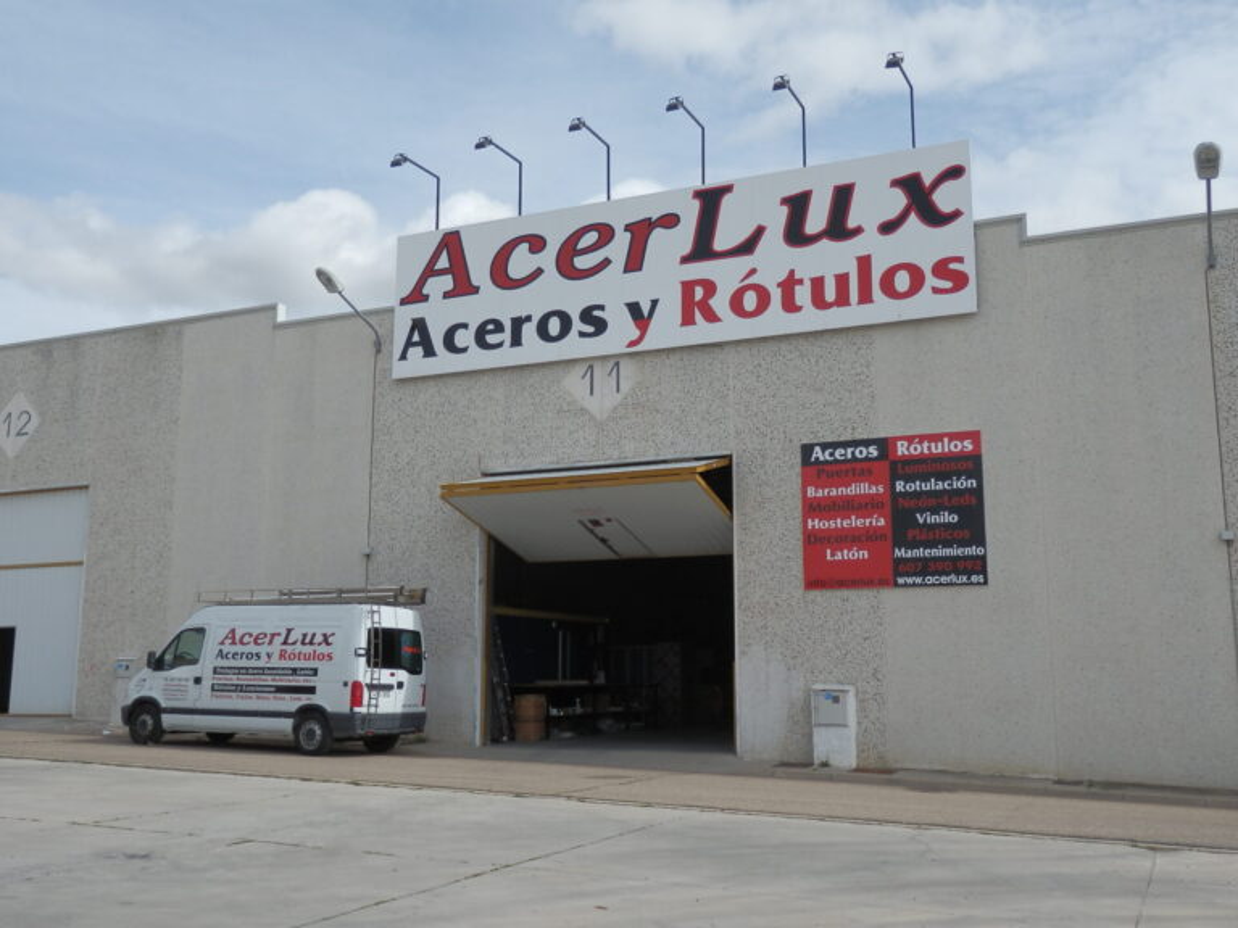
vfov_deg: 42.9
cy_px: 464
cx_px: 619
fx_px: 1180
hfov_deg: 55.4
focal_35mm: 33
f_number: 9.7
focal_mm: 6
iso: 80
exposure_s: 1/160
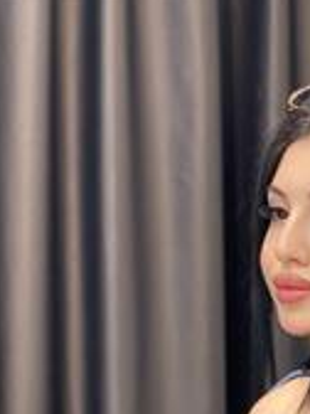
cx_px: 285
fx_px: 1528
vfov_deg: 14.9
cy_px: 494
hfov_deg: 11.5
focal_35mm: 128
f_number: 2
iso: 160
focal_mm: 6
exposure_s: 1/100
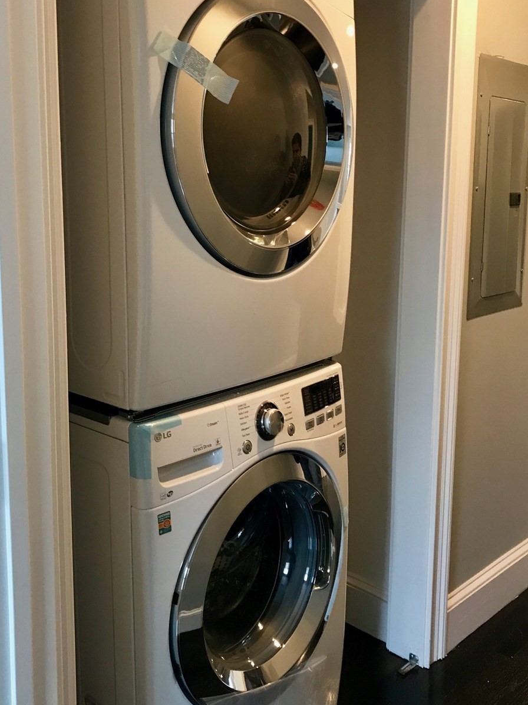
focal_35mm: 36
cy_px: 310
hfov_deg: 39.5
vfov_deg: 51.2
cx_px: 217
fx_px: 732
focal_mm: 3.99
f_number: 1.8
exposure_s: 1/15
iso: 40
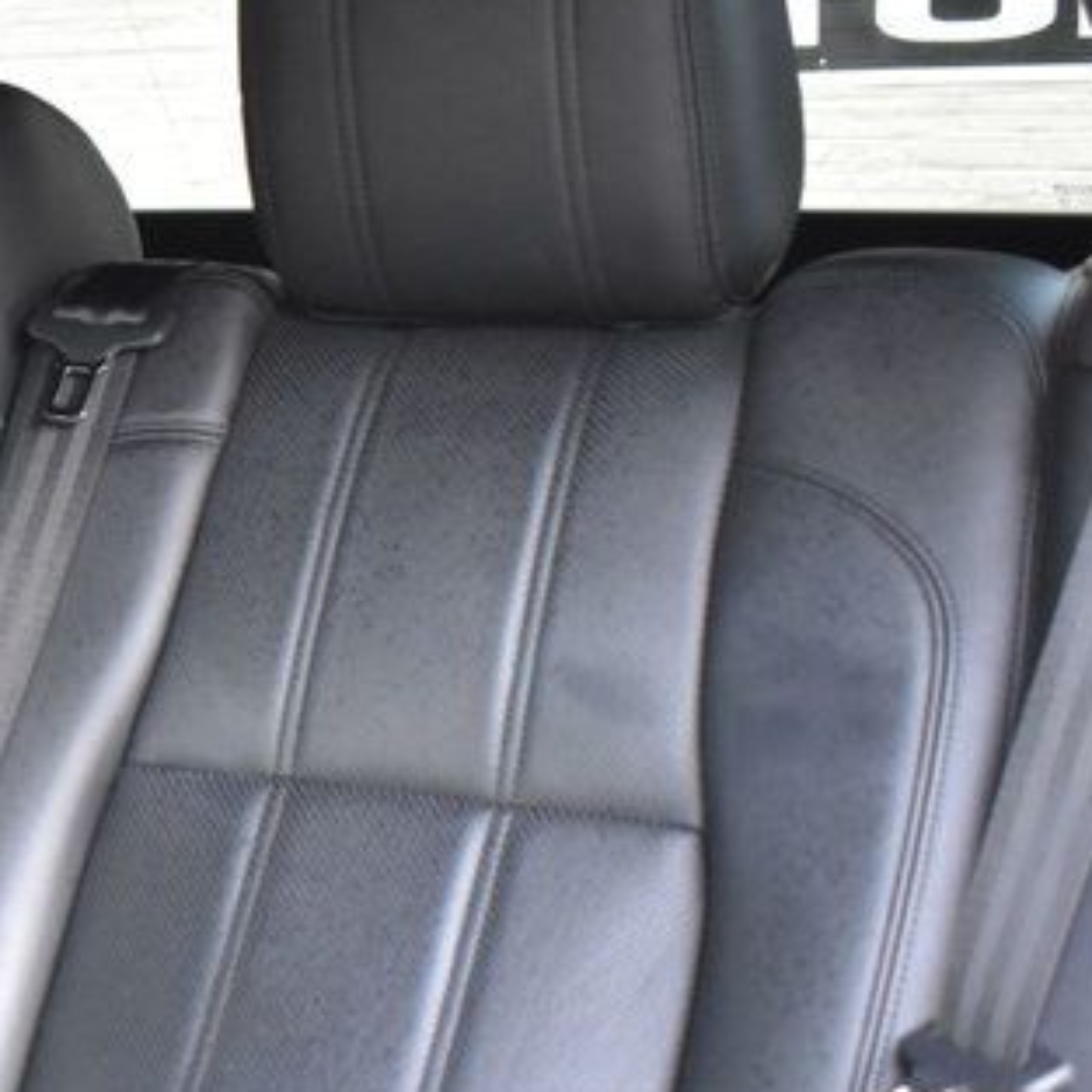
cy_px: 701
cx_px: -283
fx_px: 2677
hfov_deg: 21.2
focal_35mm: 75
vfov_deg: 23.0
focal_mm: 18
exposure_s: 1/60
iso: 2200
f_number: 3.5
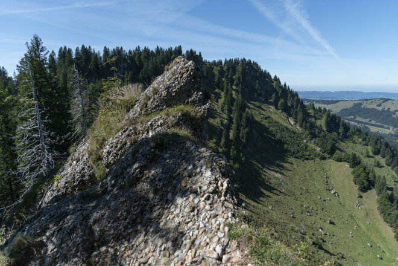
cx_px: 199
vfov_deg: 53.1
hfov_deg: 73.7
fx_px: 265
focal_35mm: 24
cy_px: 133
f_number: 4
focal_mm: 24
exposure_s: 1/1000
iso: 100
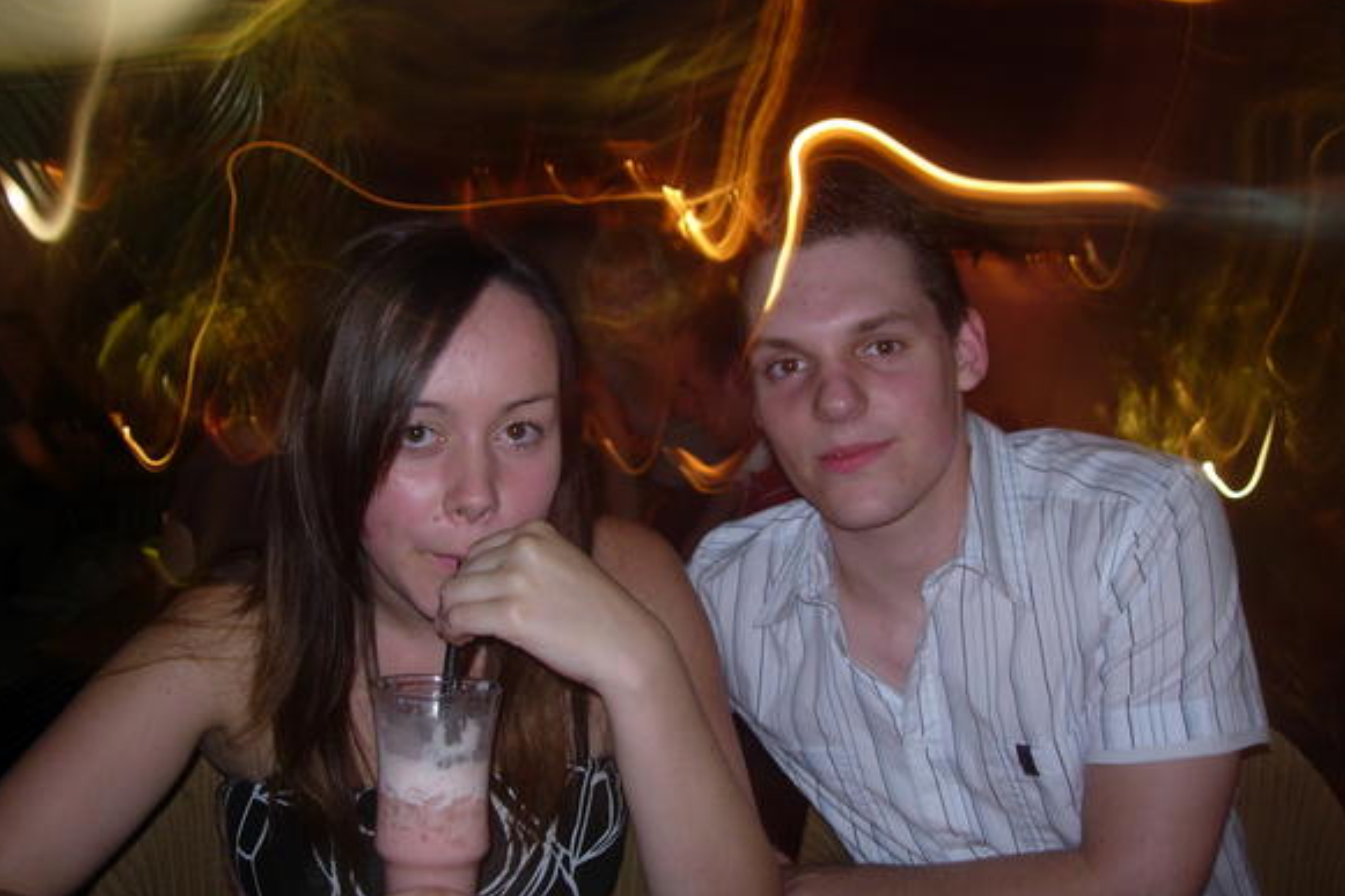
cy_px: 464
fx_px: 1494
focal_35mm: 40
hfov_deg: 48.5
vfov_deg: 33.4
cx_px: 669
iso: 79
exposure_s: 1
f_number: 2.8
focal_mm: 7.8
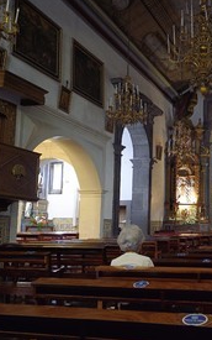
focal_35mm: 42
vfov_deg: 47.2
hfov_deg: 28.9
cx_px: 203
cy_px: 169
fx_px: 388
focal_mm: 27
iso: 1600
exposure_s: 1/6
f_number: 7.1
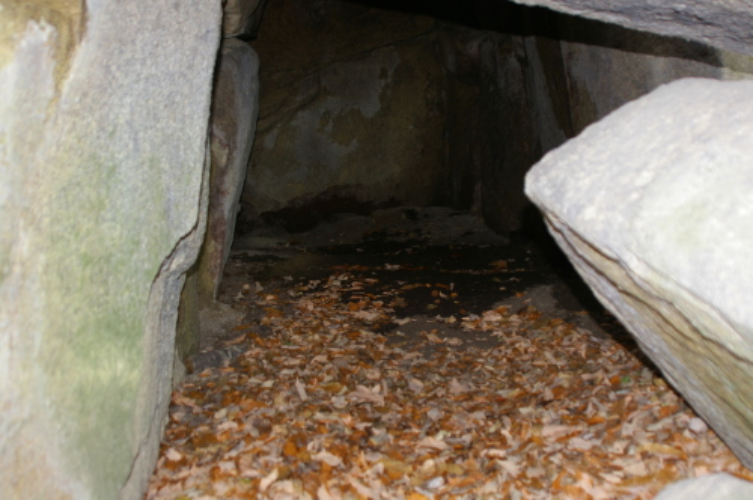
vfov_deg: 31.8
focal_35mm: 42
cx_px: 376
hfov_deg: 46.5
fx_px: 877
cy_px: 250
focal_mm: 28
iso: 200
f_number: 3.5
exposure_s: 1/45
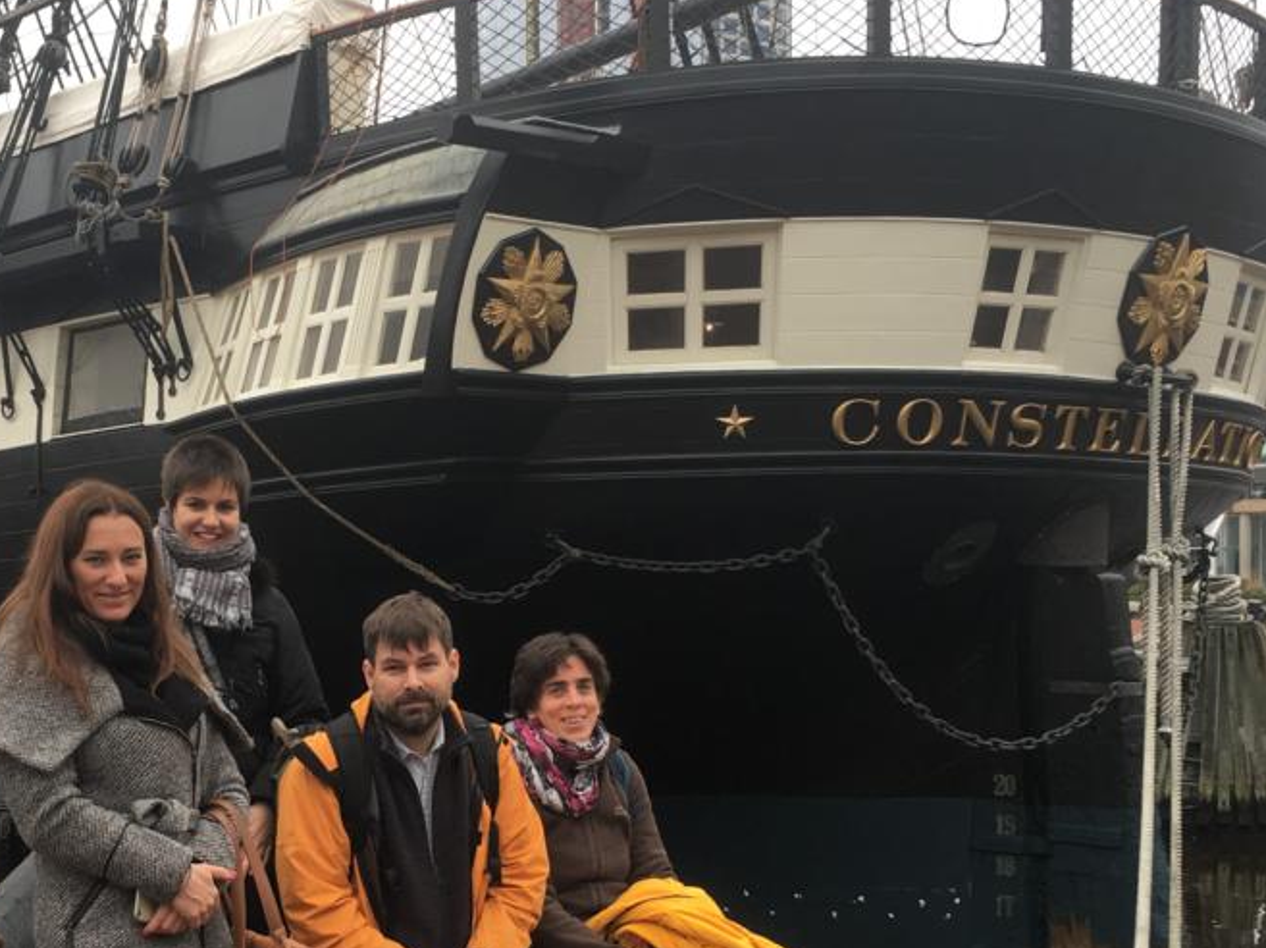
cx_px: 360
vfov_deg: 27.3
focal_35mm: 53
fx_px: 1937
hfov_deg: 35.6
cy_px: 655
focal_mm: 4.15
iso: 32
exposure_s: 1/120
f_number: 2.2
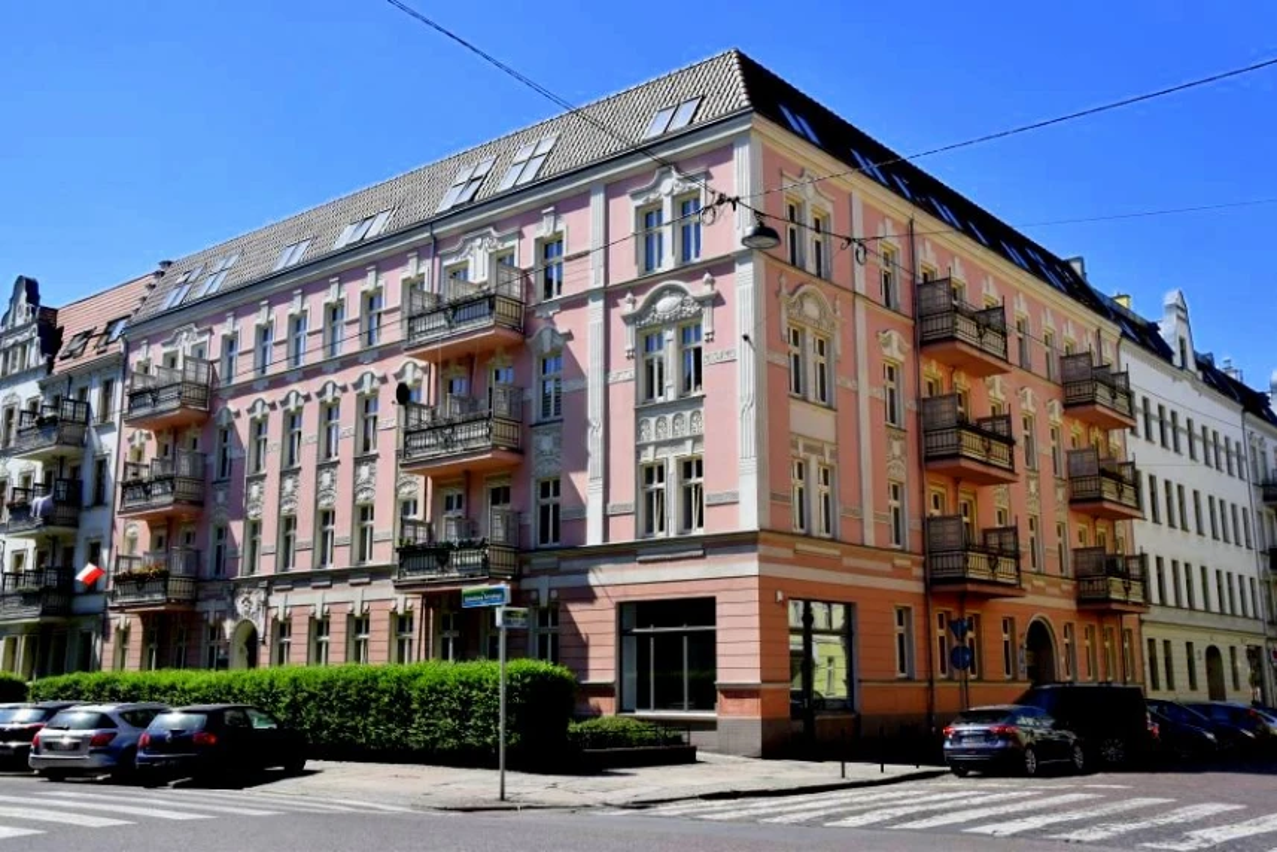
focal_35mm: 36
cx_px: 638
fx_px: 1277
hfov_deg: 53.1
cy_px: 426
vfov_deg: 36.9
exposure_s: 1/800
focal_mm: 24
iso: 1000
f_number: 14
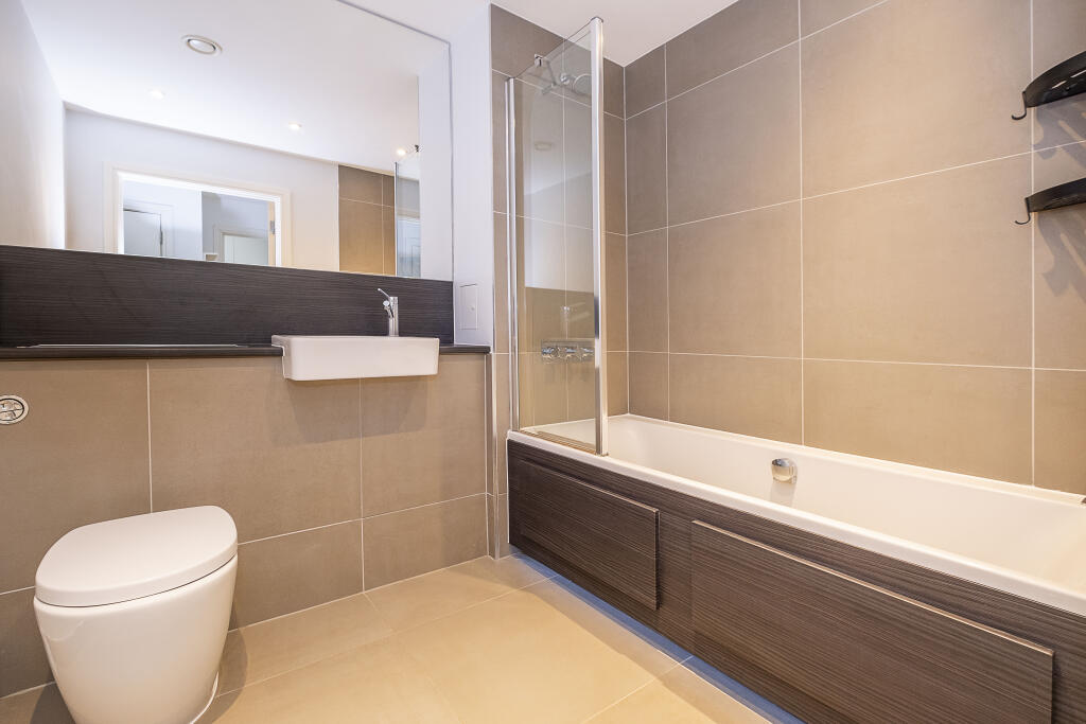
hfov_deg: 100.4
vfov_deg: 77.3
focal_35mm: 15
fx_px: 453
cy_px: 362
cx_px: 543
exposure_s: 1/8
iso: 320
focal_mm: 10
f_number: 5
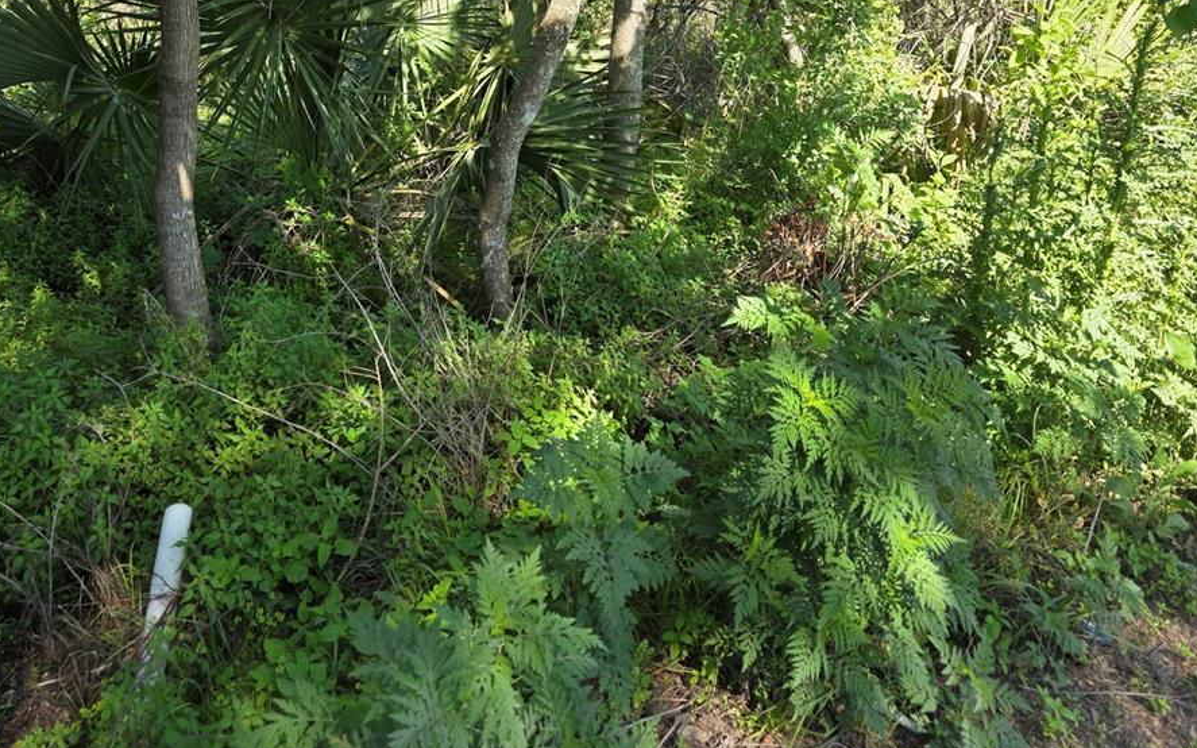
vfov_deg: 34.0
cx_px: 601
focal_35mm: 33
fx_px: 1076
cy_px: -46
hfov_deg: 58.2
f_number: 1.7
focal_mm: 6.3
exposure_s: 1/359
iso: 32
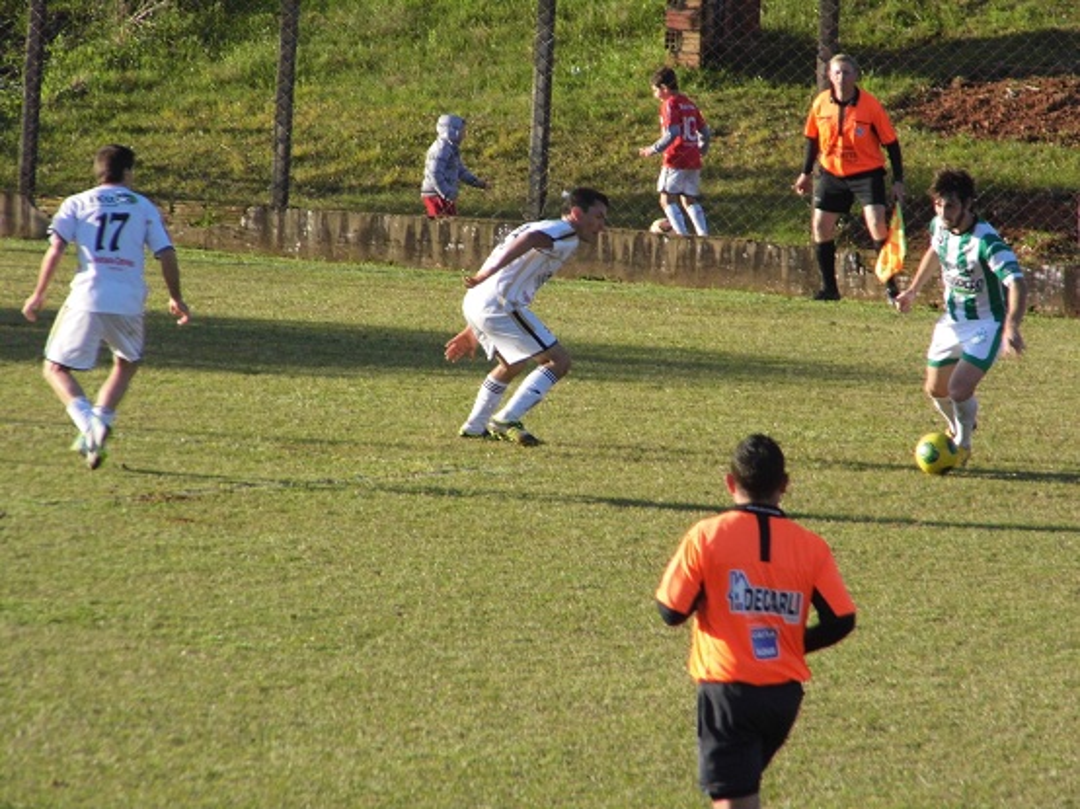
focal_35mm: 396
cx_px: 540
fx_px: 12350
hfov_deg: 5.0
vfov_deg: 3.8
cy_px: 404
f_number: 5.7
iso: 100
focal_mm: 70.9
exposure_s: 1/250
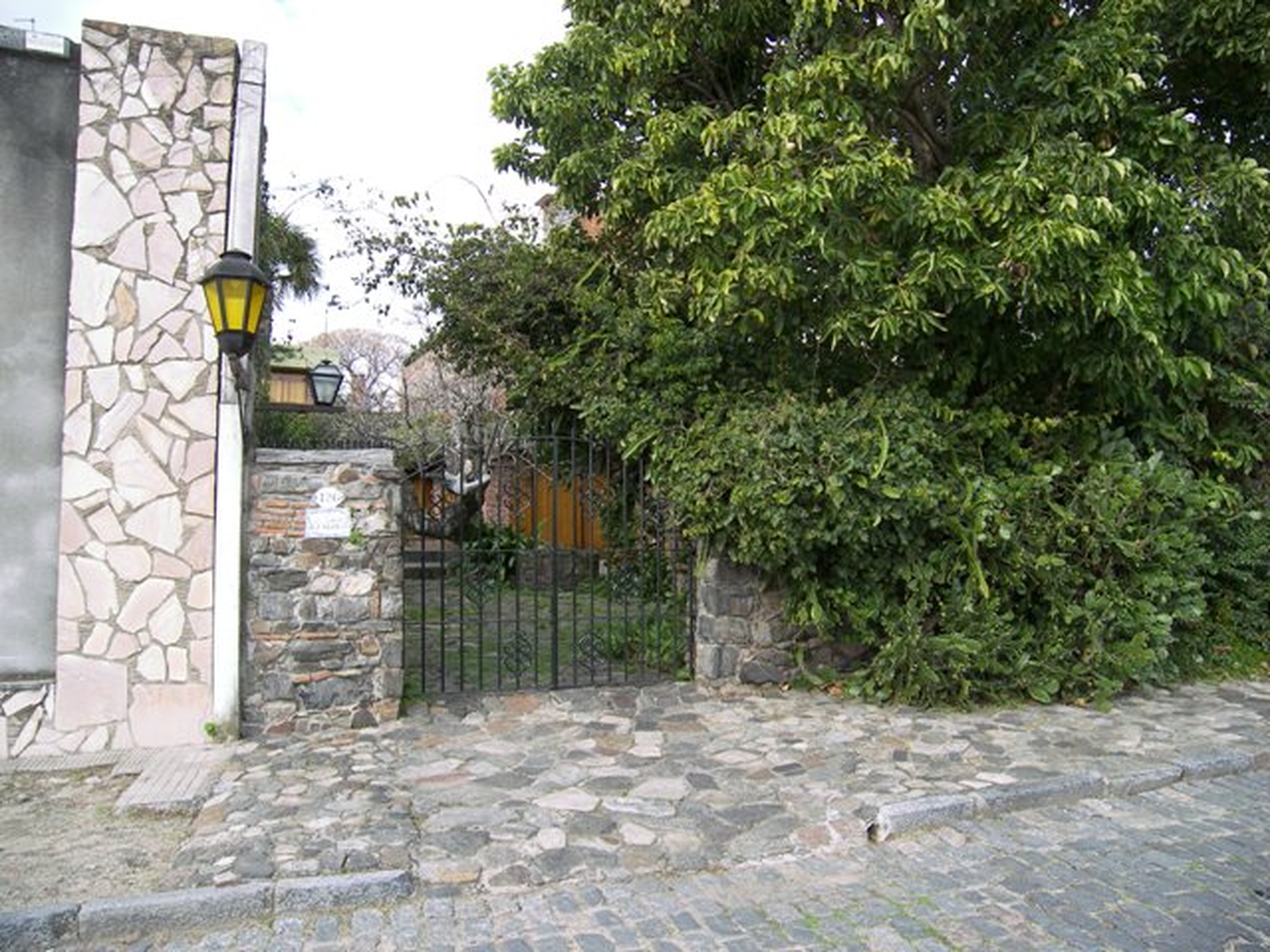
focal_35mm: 24
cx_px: 635
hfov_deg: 71.6
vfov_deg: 56.8
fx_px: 881
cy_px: 476
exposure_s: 1/200
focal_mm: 5
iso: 50
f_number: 2.8
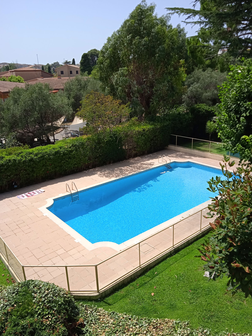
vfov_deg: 63.4
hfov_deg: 49.7
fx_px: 272
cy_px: 168
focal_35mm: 28
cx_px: 126
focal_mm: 3.43
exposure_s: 1/1110
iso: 111
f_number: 2.2
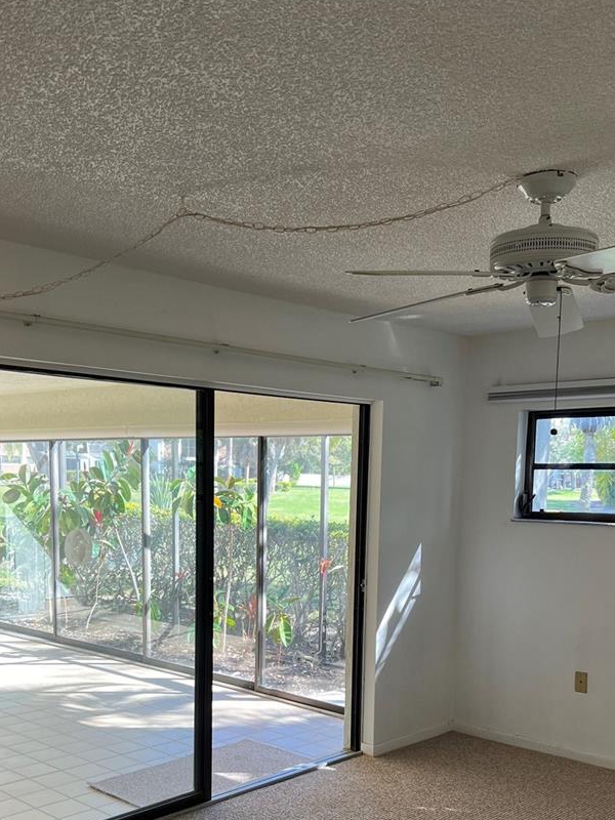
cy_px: 585
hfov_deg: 36.8
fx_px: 924
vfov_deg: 46.6
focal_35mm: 39
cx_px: 295
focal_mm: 5.7
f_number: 1.5
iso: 40
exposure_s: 1/136
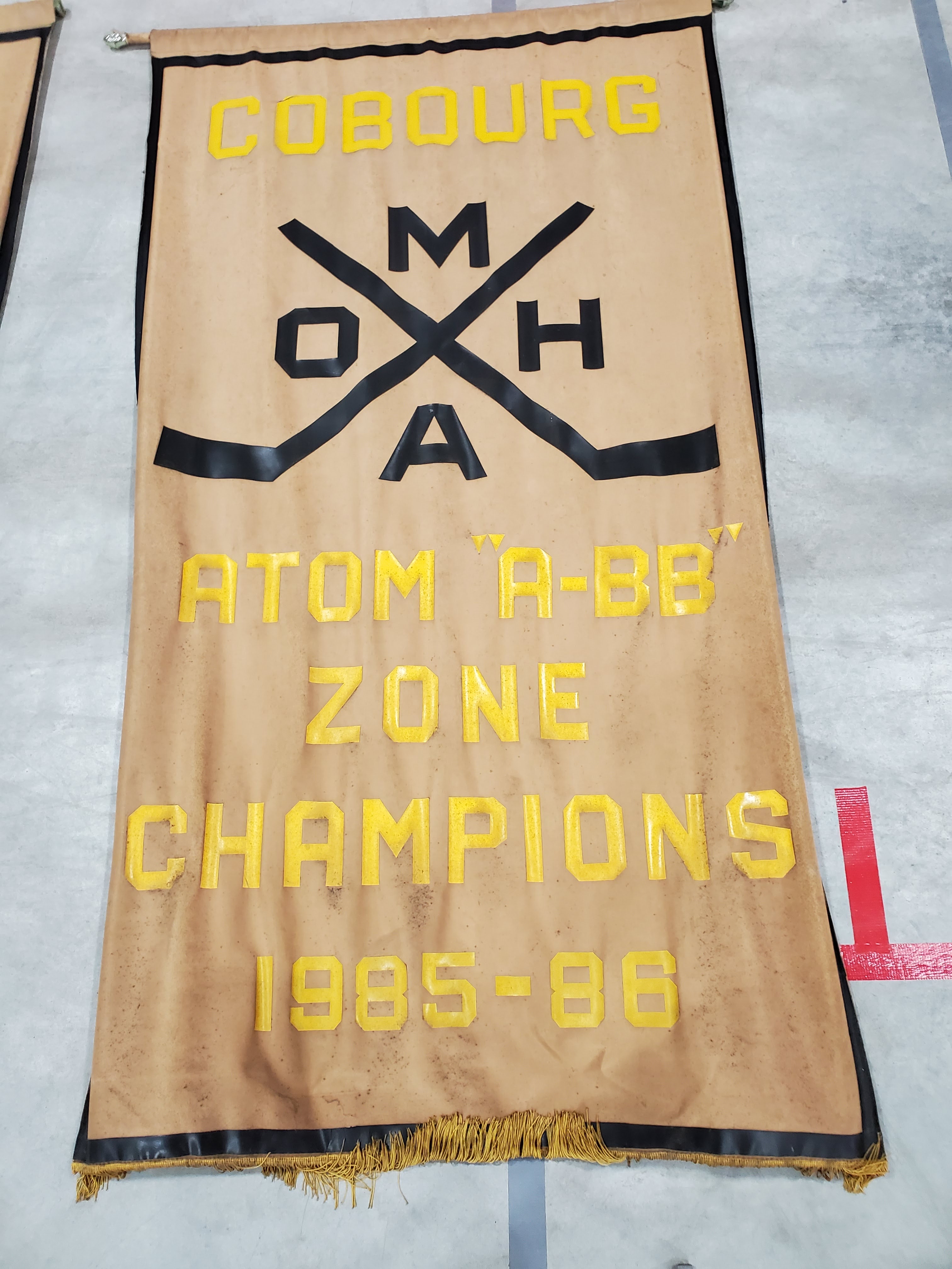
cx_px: 476
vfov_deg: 67.3
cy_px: 634
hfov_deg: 53.1
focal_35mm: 26
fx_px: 953
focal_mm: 4.3
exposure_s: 1/40
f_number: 2.4
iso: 320
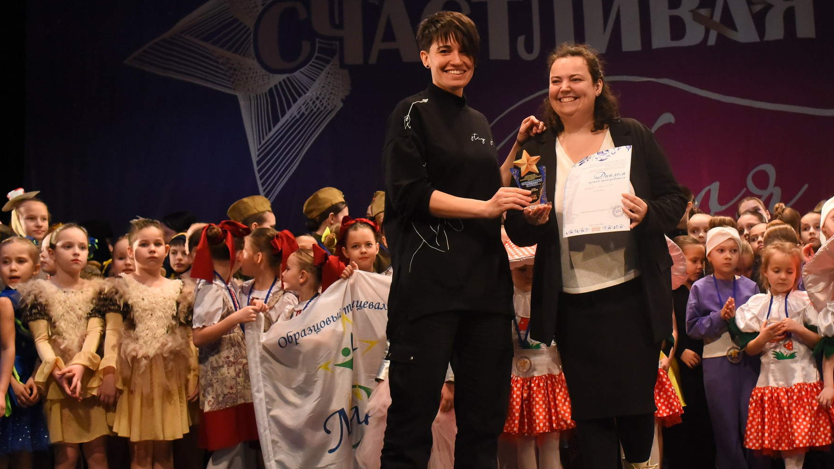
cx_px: 562
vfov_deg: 22.6
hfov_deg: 38.7
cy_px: 245
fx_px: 1172
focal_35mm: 53
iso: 5000
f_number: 6.3
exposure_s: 1/320
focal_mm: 35
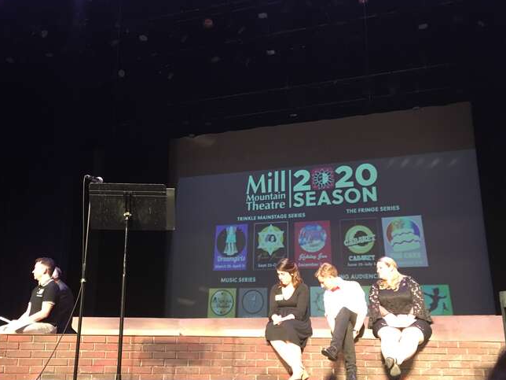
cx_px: 218
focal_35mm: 36
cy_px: 217
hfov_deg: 51.2
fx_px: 526
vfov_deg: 39.6
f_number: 2.2
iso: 200
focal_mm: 4.15
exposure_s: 1/15
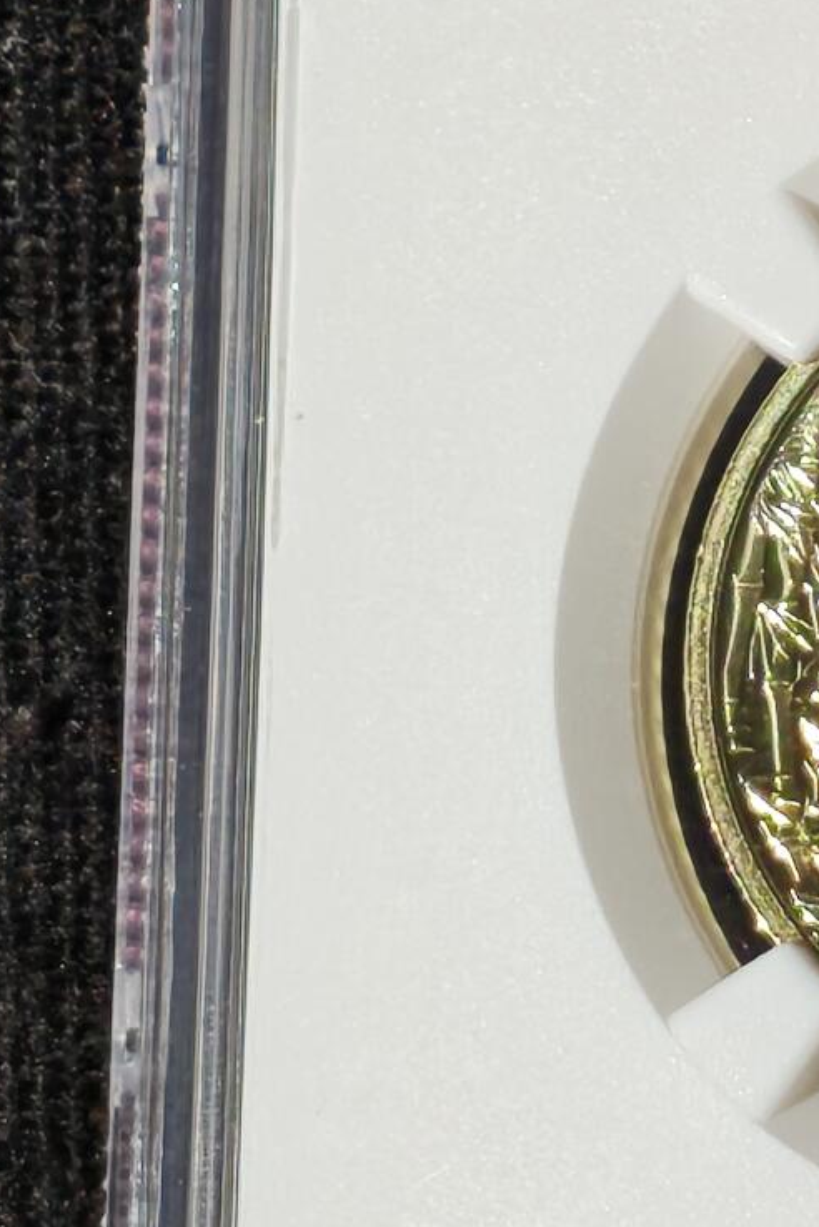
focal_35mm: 259
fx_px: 8829
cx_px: 1050
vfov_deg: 7.9
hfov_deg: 5.3
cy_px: 181
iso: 50
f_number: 1.5
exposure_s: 1/3714
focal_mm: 4.94
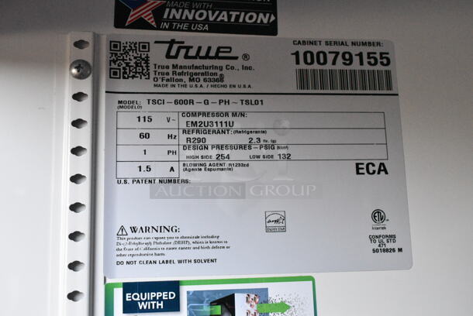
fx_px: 612
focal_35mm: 46
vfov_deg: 29.0
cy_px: 158
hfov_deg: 42.3
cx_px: 236
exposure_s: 1/250
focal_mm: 31
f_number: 8
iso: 6400
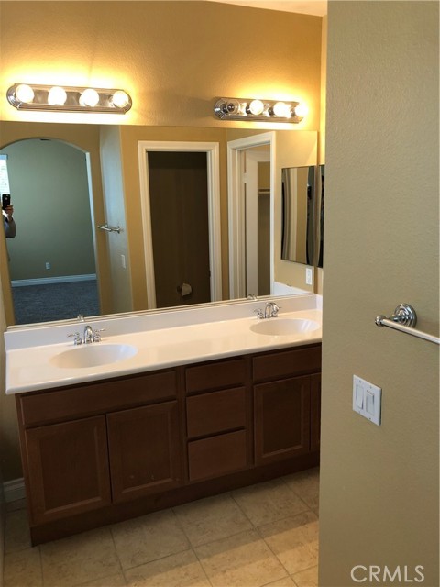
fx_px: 475
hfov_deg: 49.7
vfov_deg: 63.4
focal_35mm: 28
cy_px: 294
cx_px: 220
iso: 32
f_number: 1.8
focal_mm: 3.99
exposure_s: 1/24
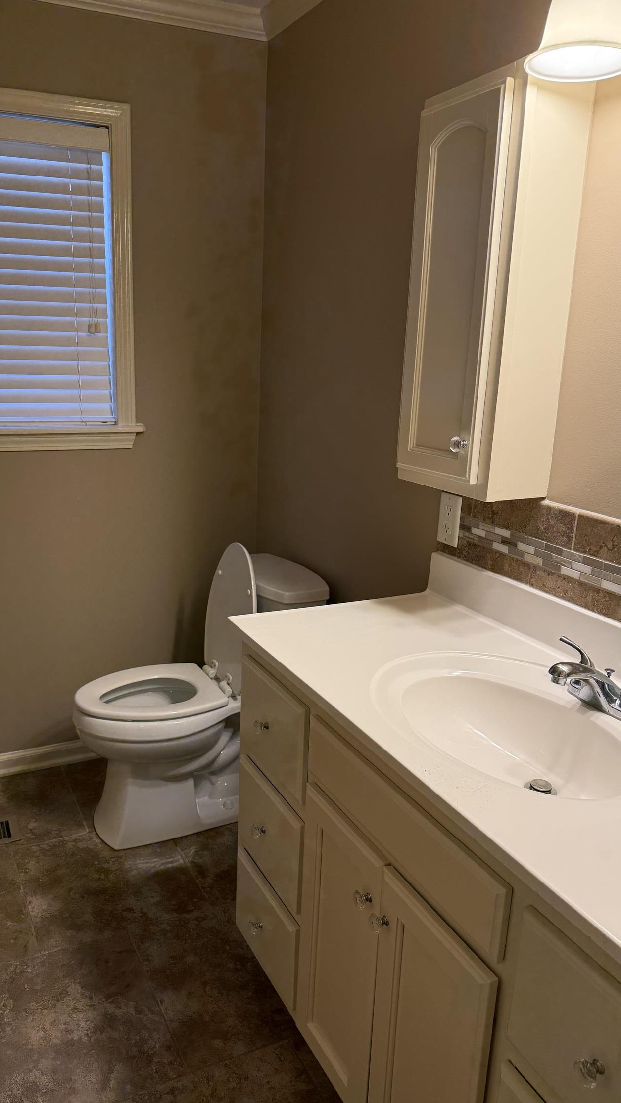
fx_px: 790
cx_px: 240
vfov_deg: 69.9
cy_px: 562
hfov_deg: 42.6
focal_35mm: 27
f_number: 1.78
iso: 160
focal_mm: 6.76
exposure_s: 1/240
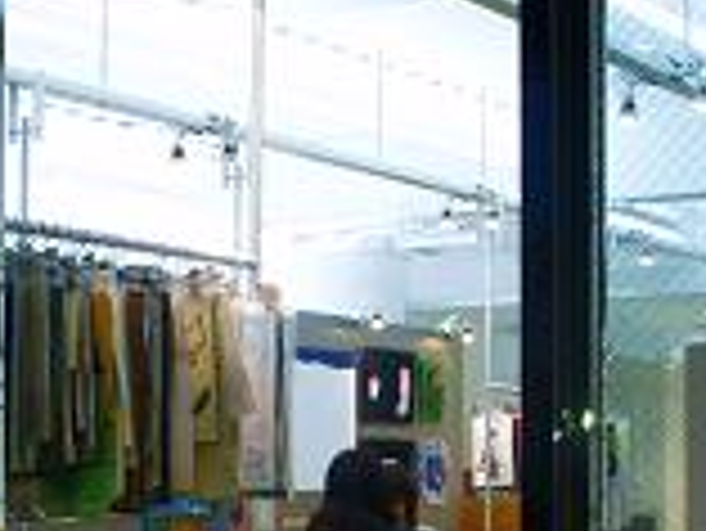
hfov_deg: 20.2
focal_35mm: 97
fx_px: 1980
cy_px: 652
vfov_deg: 14.7
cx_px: 333
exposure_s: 1/15
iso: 200
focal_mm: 6.3
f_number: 3.3
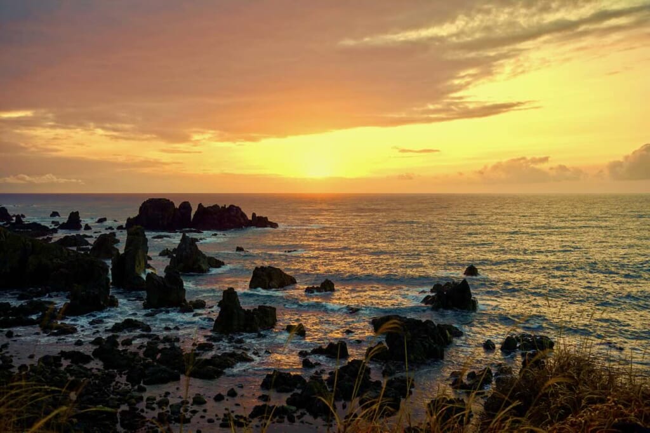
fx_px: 671
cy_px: 216
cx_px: 325
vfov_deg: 35.7
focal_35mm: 37
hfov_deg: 51.7
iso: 100
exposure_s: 1/60
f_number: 4.5
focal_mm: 24.8
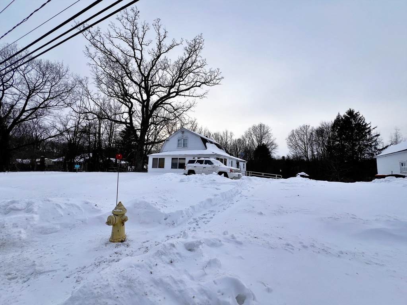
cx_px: 204
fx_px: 153
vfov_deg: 89.9
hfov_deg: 106.2
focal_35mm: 13
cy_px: 152
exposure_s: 1/1167
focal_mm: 1.57
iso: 32
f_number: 1.8
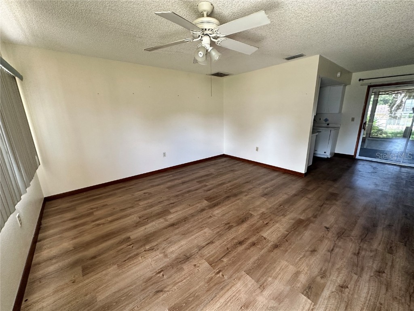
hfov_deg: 102.1
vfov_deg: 85.7
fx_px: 167
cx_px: 207
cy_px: 156
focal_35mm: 14
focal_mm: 2.22
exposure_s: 1/99
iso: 250
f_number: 2.2
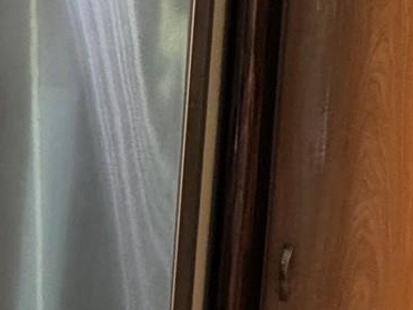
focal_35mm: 77
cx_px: -352
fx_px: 919
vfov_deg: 19.1
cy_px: 189
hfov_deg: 18.8
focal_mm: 2.22
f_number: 2.2
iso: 400
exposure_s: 1/60
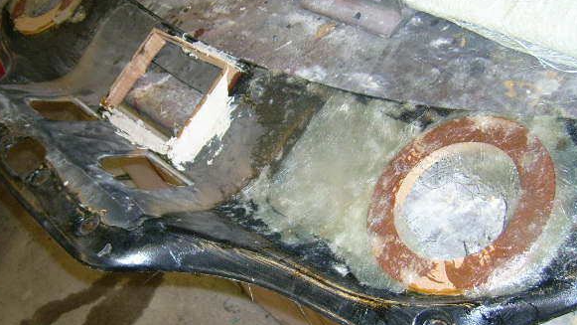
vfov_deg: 28.3
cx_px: 272
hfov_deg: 48.3
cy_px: 184
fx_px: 643
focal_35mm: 42
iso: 100
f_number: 2.8
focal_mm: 5.95
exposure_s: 1/60
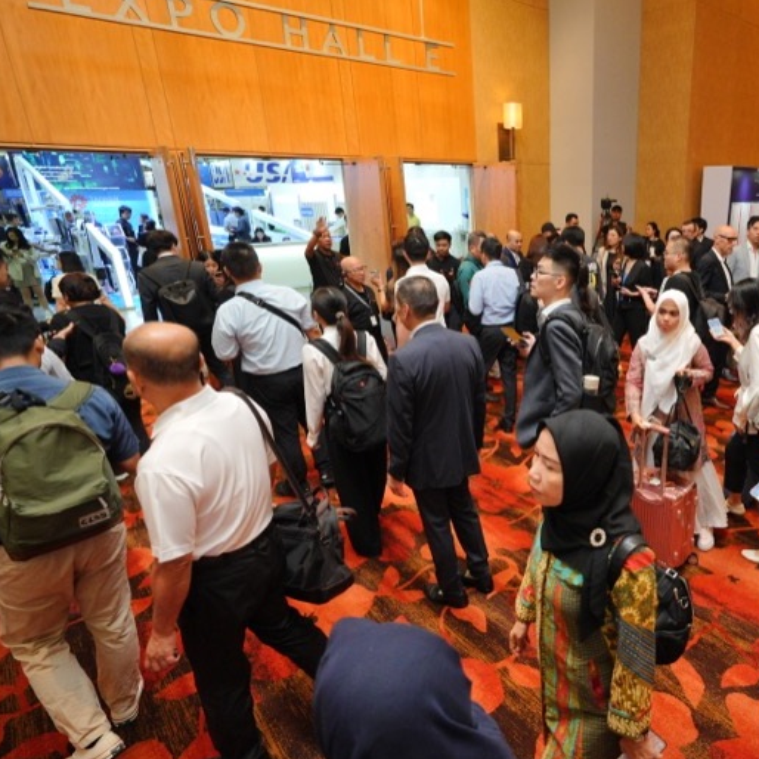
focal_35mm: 23
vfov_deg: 68.1
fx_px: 562
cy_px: 382
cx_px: 554
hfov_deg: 64.7
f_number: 4
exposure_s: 1/250
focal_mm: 17.5
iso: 4000
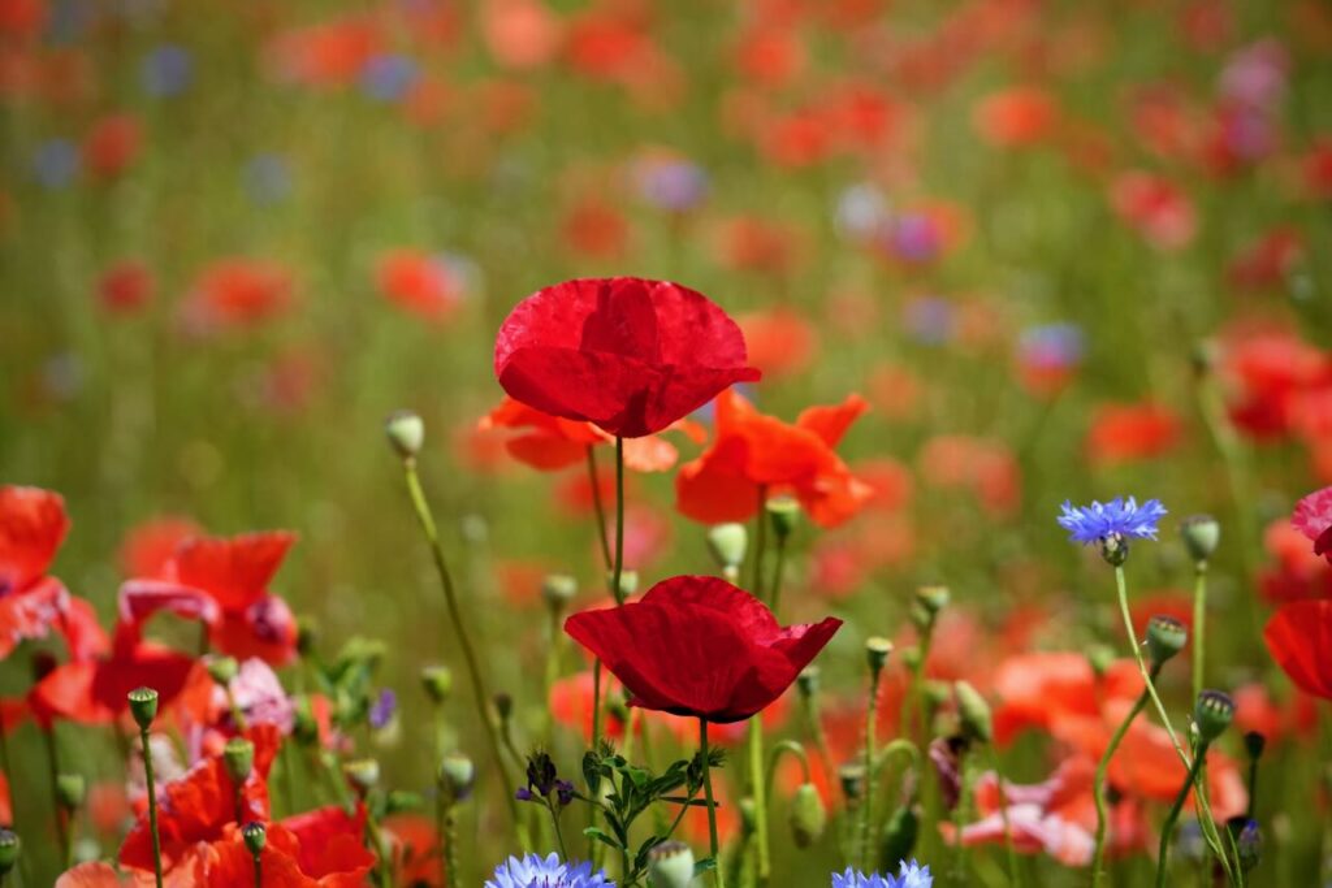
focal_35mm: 114
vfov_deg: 12.0
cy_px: 444
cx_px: 666
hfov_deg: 17.9
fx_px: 4218
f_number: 5
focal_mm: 114
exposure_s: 1/2500
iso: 500
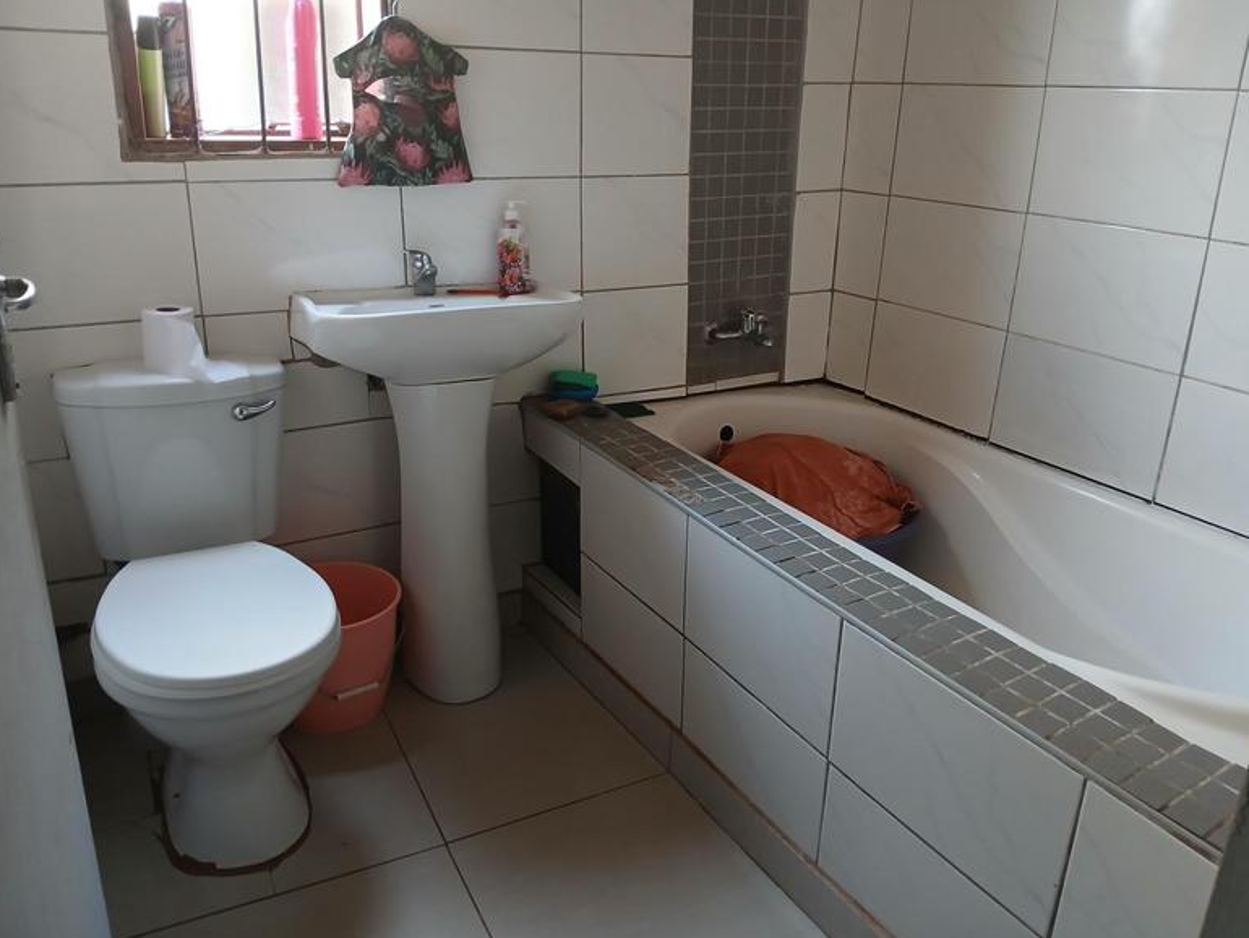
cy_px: 456
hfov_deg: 65.3
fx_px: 975
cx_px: 639
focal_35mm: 27
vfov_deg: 51.4
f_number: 1.8
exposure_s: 1/33.3
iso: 200
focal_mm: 3.98
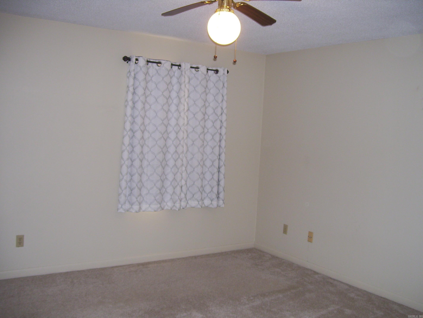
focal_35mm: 36
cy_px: 159
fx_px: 441
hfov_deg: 51.3
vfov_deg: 39.7
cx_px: 212
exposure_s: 1/60
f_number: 2.7
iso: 100
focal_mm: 6
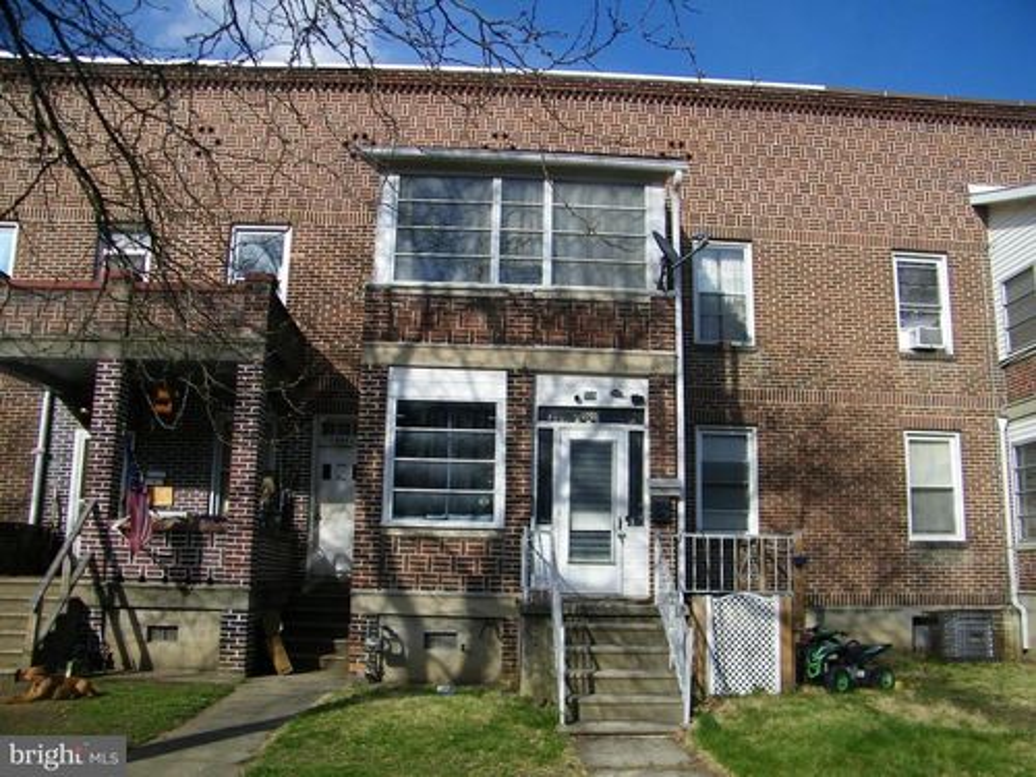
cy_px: 388
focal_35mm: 28
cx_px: 518
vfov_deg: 49.7
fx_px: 838
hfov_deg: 63.4
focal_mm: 5
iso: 80
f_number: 7
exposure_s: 1/250
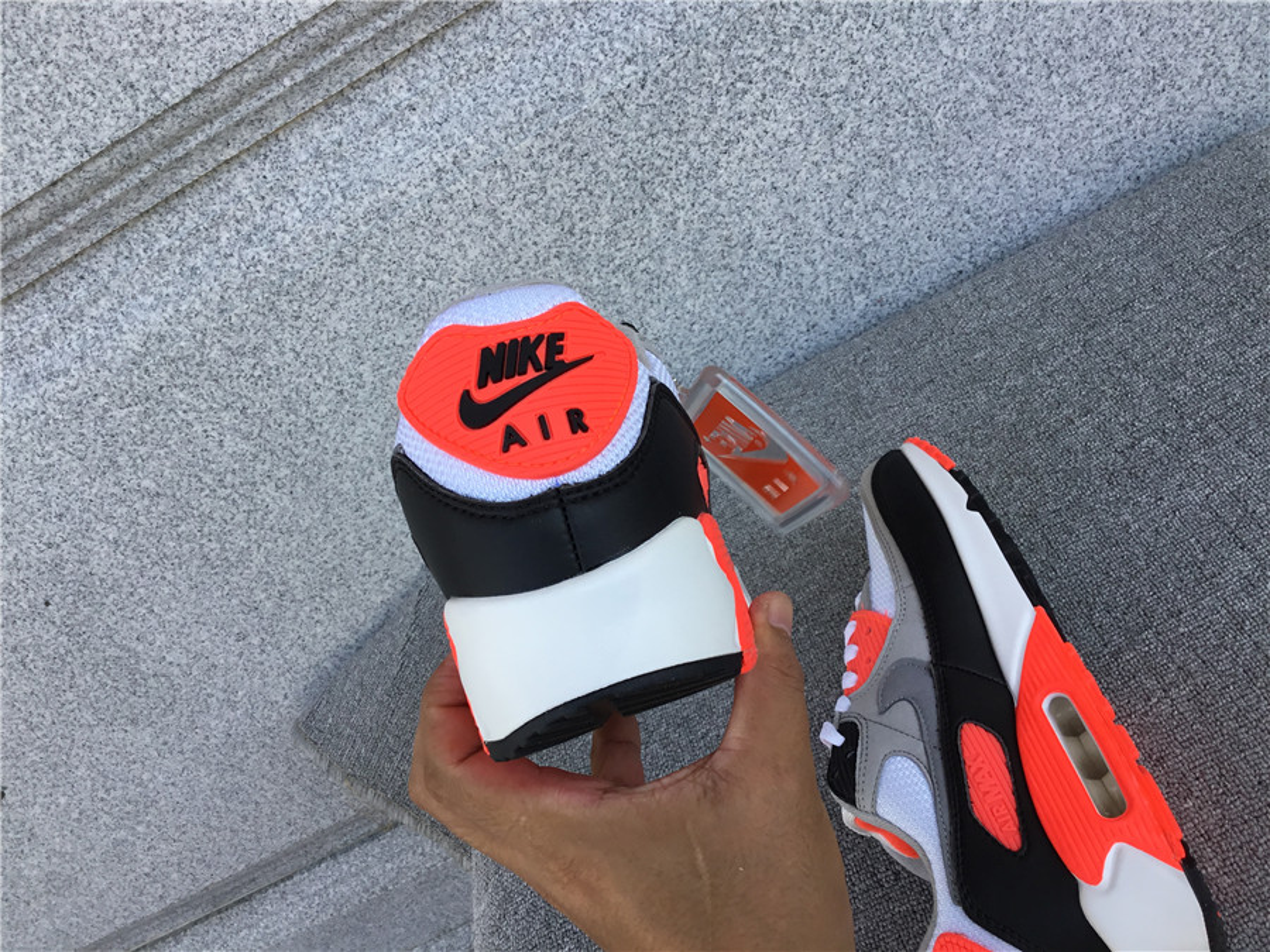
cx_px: 635
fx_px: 1137
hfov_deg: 58.4
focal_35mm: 31
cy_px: 476
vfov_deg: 45.4
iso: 25
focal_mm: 3.3
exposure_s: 1/345
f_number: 2.4
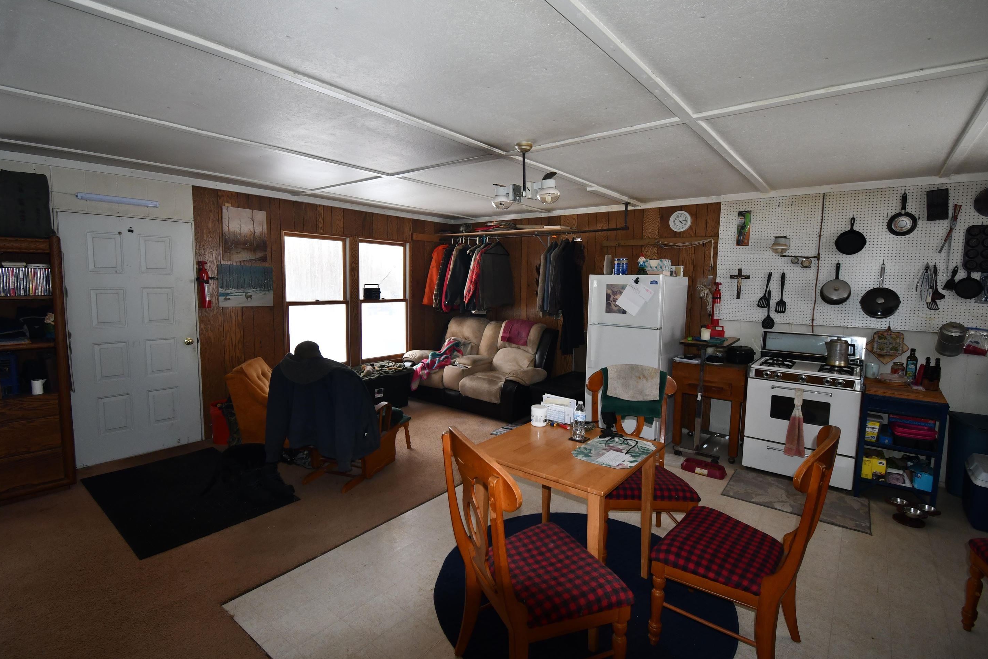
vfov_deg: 73.7
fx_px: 439
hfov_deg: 96.7
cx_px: 503
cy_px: 331
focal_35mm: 16
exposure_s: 1/125
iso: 400
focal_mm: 10
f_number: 4.5
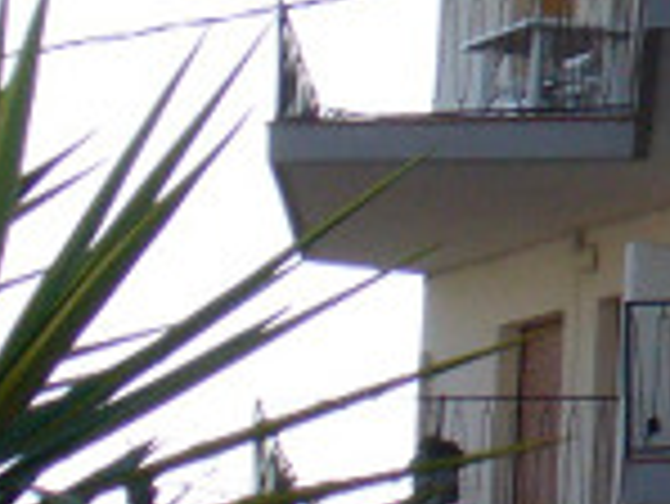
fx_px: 5618
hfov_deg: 6.6
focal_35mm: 290
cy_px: -110
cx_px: 1380
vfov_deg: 5.1
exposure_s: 1/200
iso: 80
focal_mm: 7.9
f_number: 6
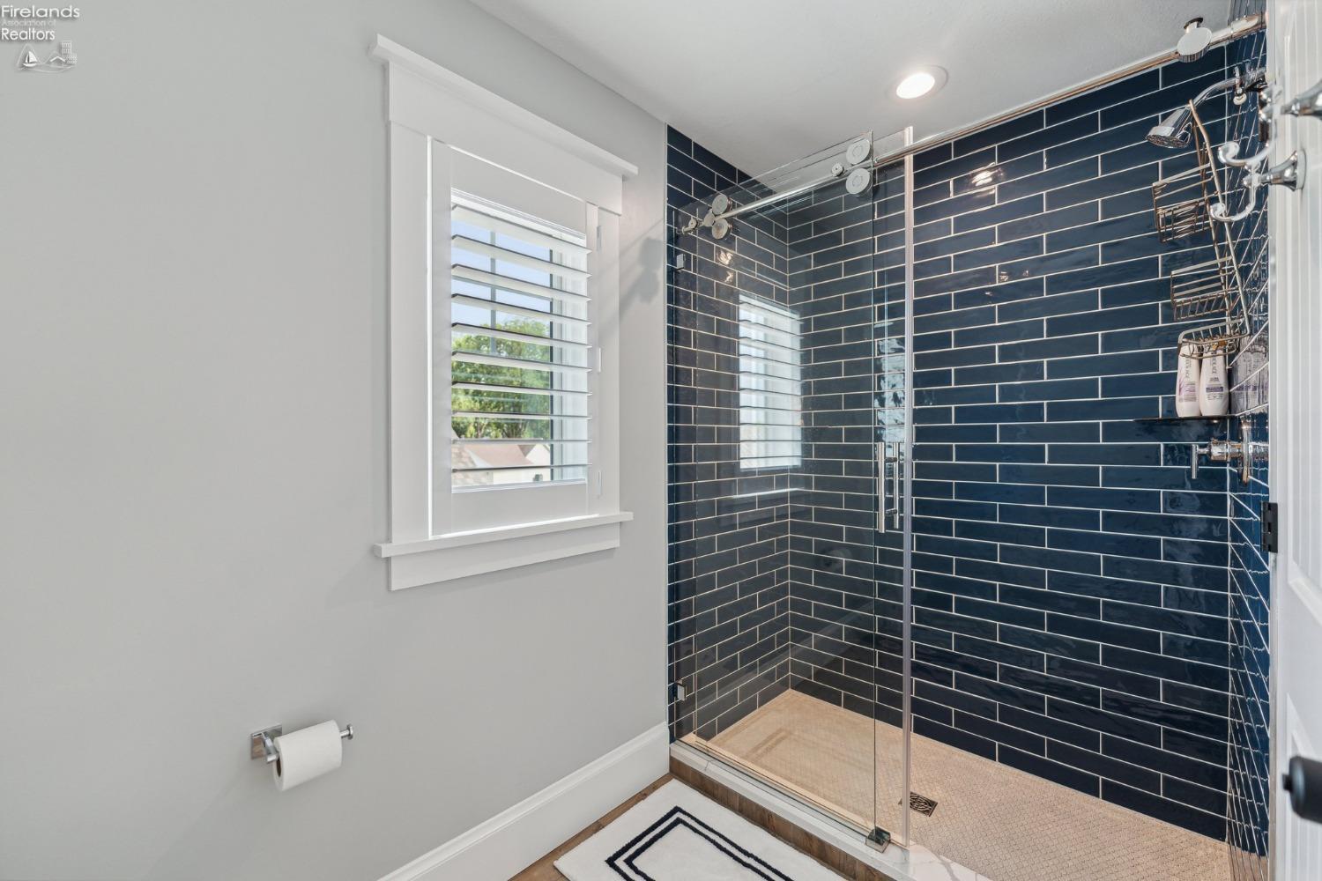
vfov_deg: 81.2
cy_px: 440
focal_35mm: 14
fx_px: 514
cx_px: 661
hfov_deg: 104.3
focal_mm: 14
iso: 640
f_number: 2.8
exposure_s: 1/160
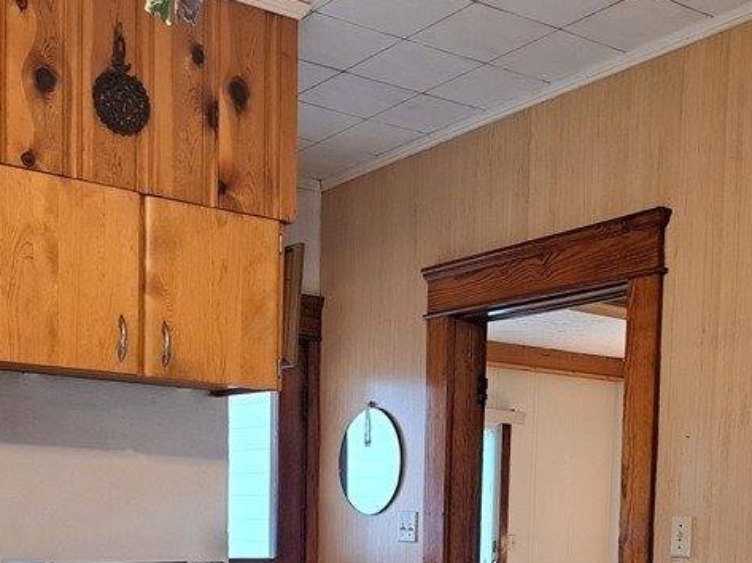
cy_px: 580
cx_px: 335
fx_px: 1129
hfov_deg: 36.8
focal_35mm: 52
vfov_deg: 26.3
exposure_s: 1/60
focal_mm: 5.23
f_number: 1.8
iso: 160
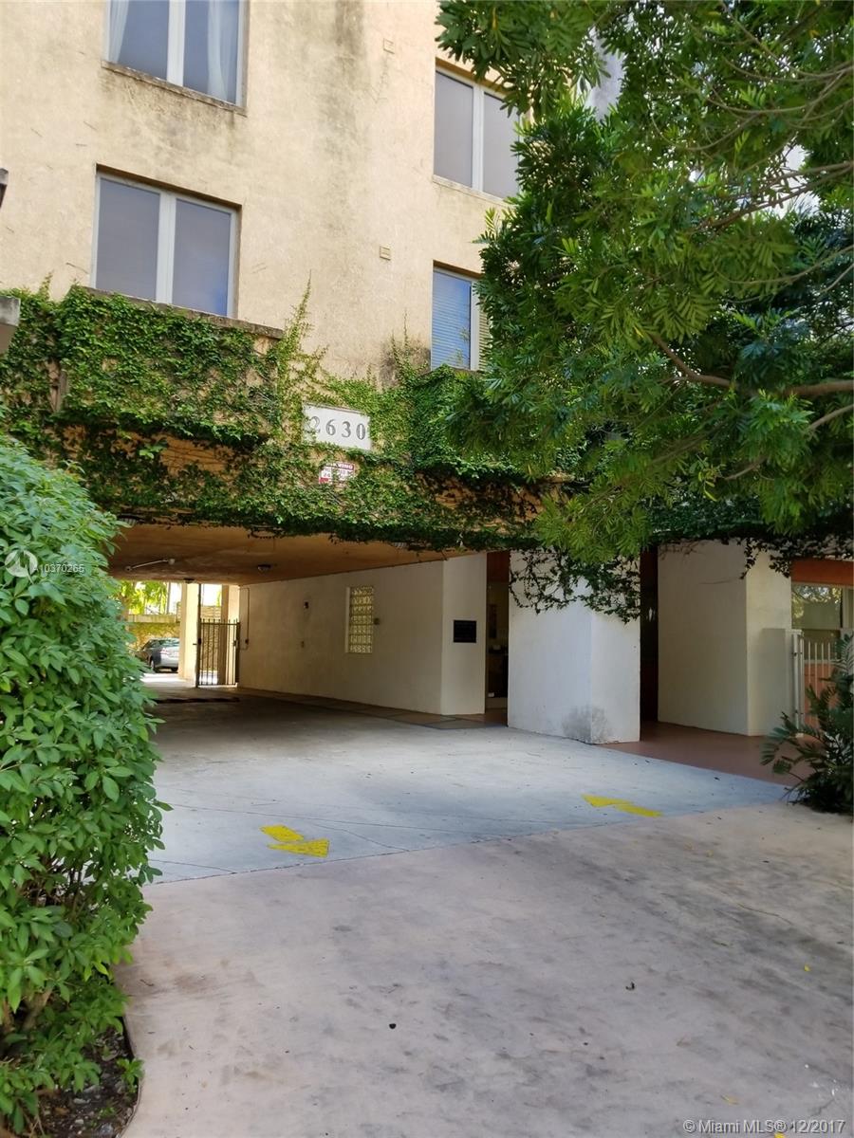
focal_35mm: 26
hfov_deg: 53.1
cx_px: 427
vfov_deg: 67.3
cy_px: 569
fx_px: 855
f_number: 1.7
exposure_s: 1/286
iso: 50
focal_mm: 4.25
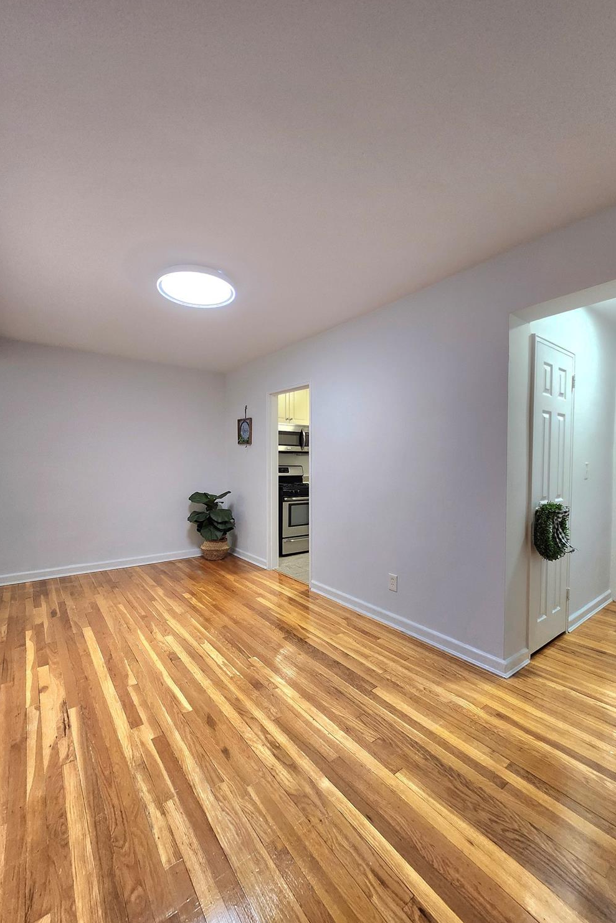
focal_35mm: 14
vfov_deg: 104.2
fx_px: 359
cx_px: 307
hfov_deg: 81.2
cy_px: 462
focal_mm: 1.74
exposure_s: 1/60.2
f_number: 2.2
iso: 250
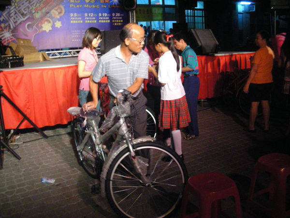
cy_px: 109
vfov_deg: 40.7
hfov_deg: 52.6
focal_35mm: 35
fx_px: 293
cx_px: 145
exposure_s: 1/54
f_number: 3
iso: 400
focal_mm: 5.8
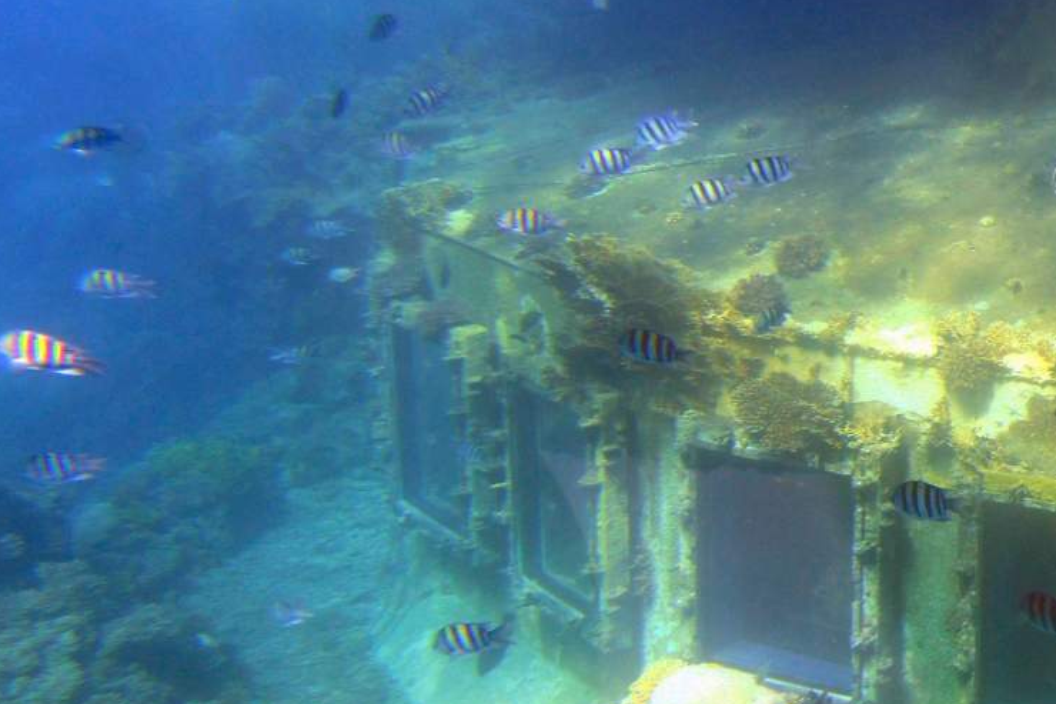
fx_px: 1847
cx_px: 678
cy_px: 540
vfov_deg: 21.4
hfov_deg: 31.7
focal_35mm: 63
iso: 100
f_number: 3.3
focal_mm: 6.2
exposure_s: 1/125
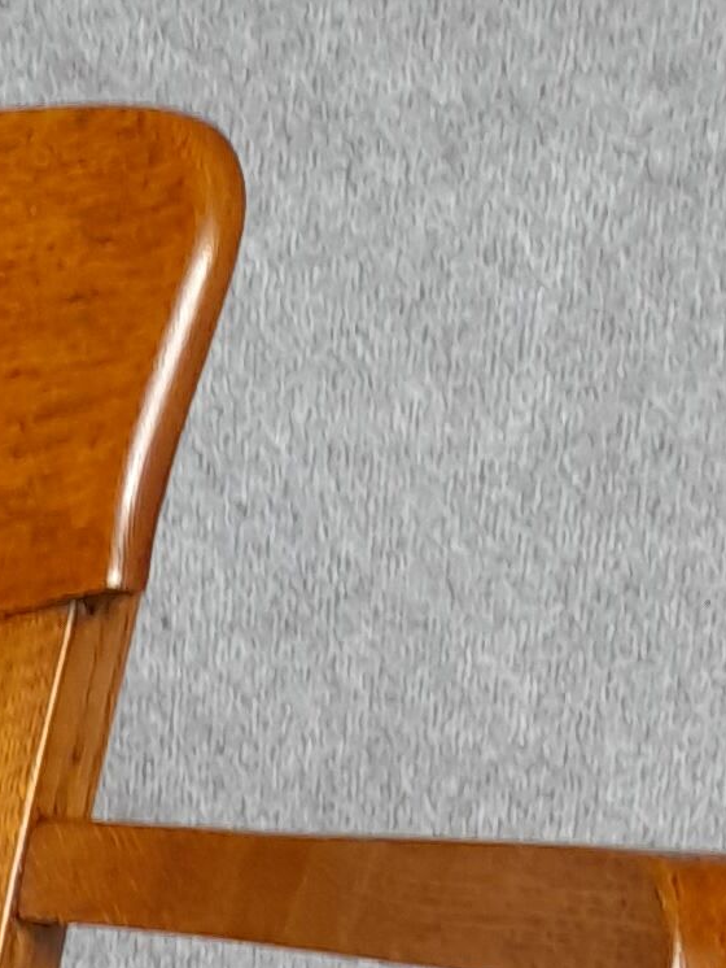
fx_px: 3745
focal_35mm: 134
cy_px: 2260
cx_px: -850
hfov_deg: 10.0
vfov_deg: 12.1
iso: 50
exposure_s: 1/50
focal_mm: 4.6
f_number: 2
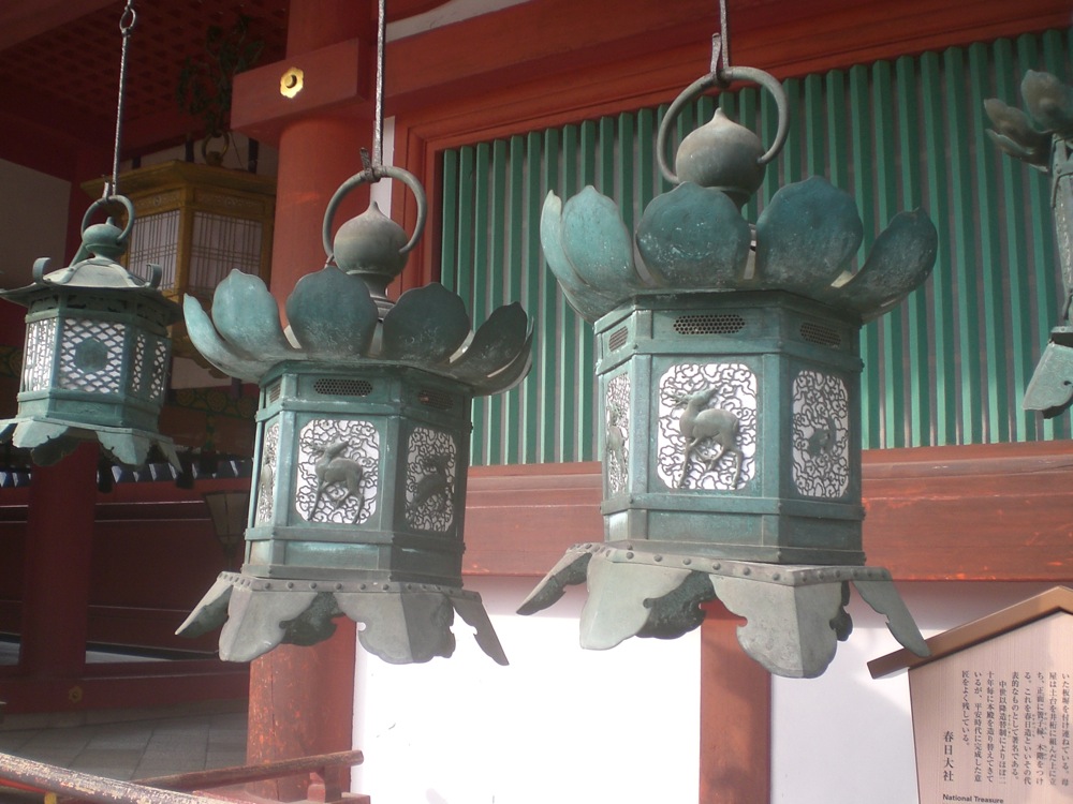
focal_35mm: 38
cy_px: 402
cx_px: 536
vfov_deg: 37.7
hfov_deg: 49.0
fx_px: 1178
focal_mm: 6.3
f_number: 3.1
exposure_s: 1/80
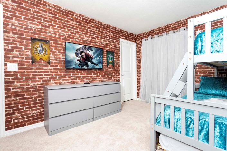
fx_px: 107
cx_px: 114
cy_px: 76
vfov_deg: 70.4
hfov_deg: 93.3
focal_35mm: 17
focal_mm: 17
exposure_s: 1/50
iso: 1250
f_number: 8
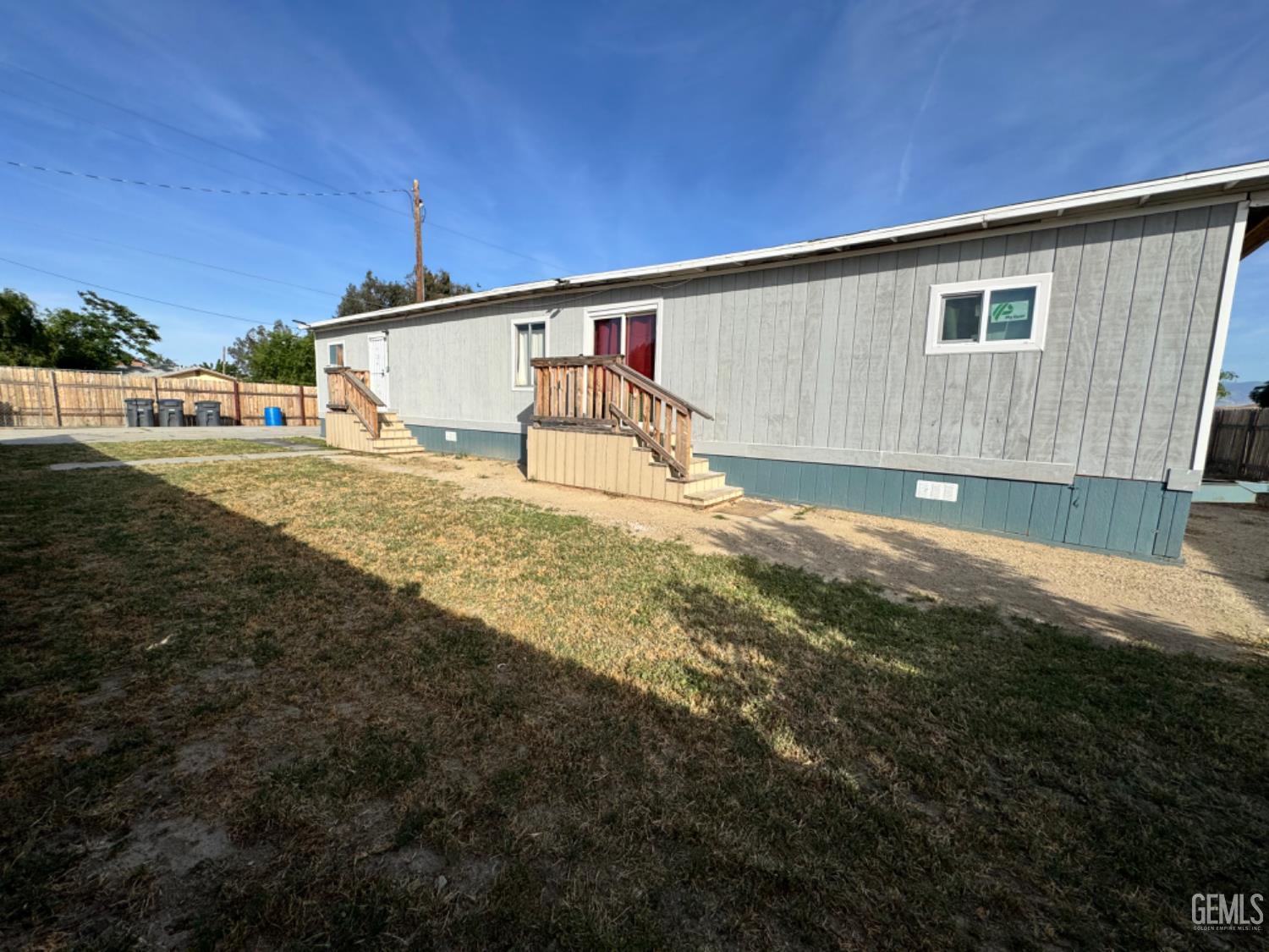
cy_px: 476
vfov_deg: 85.7
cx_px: 634
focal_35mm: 14
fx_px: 513
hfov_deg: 102.1
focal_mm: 2.22
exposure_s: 1/2674
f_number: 2.2
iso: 50
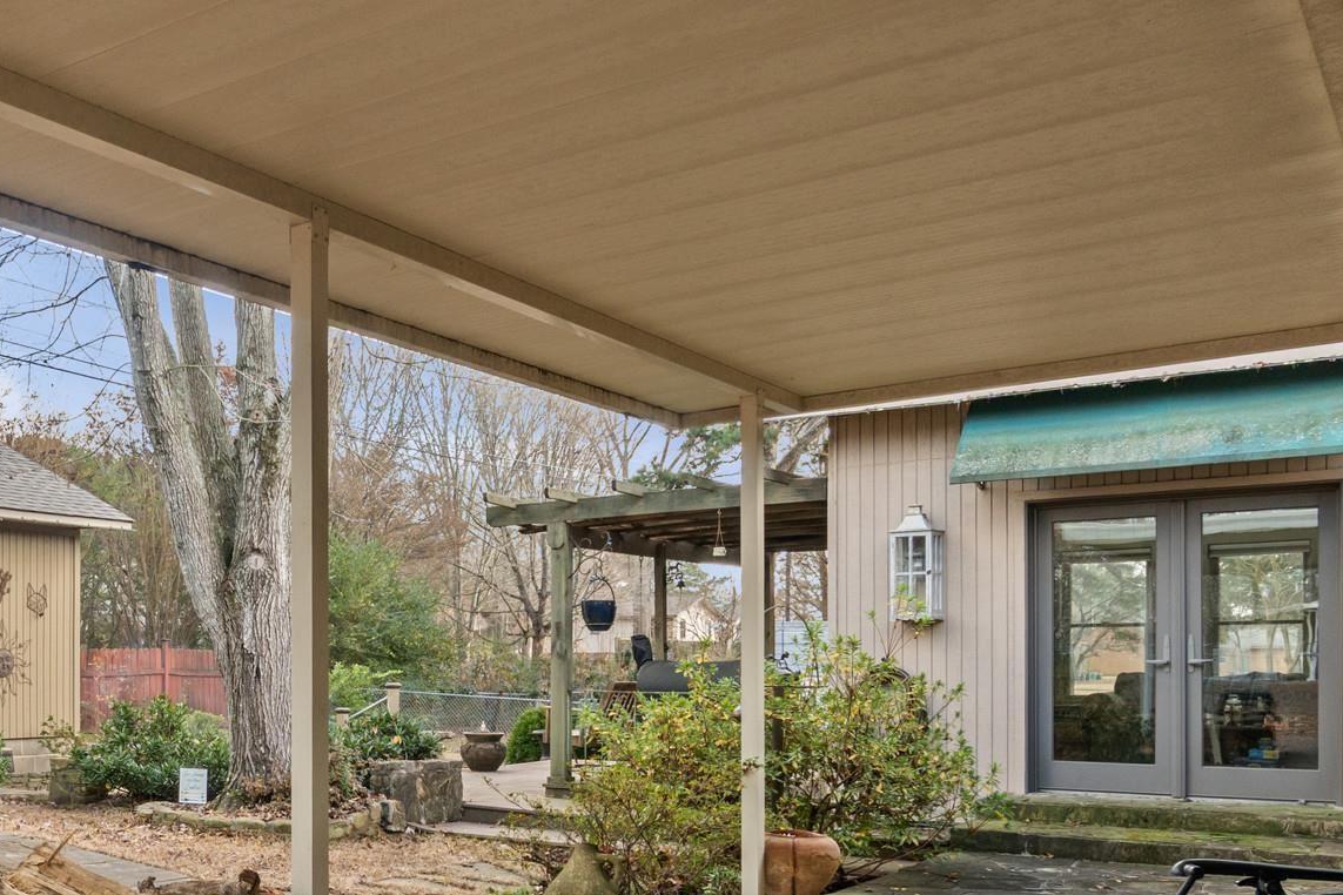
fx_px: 1346
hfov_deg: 50.3
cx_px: 295
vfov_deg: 36.0
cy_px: 659
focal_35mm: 36
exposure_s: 1/25
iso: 250
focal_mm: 11
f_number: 9
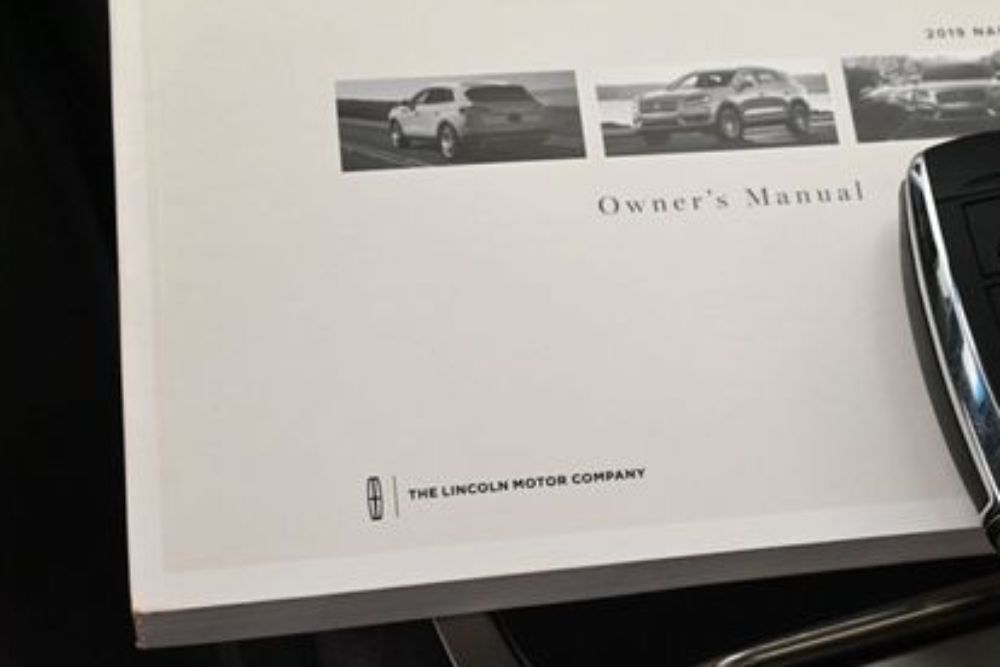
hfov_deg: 23.7
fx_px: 2361
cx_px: 705
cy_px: 256
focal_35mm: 85
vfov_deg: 16.1
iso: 7200
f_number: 11
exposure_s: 1/60
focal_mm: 55
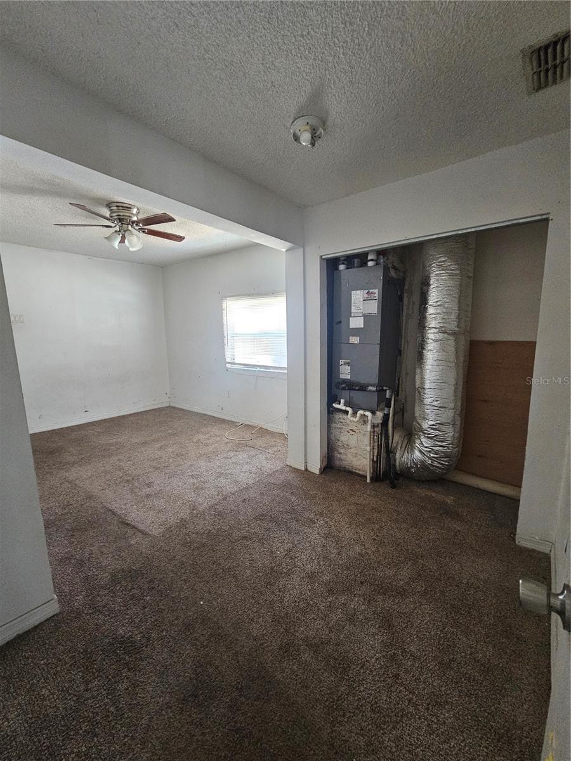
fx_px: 286
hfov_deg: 89.9
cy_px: 380
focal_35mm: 13
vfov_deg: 106.2
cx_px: 286
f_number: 2.2
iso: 640
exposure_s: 1/24
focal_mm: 2.2
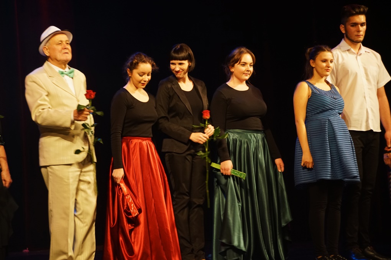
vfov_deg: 10.2
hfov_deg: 15.2
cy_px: 130
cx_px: 196
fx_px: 1466
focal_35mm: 135
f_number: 5.6
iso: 1000
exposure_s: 1/20
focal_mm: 90
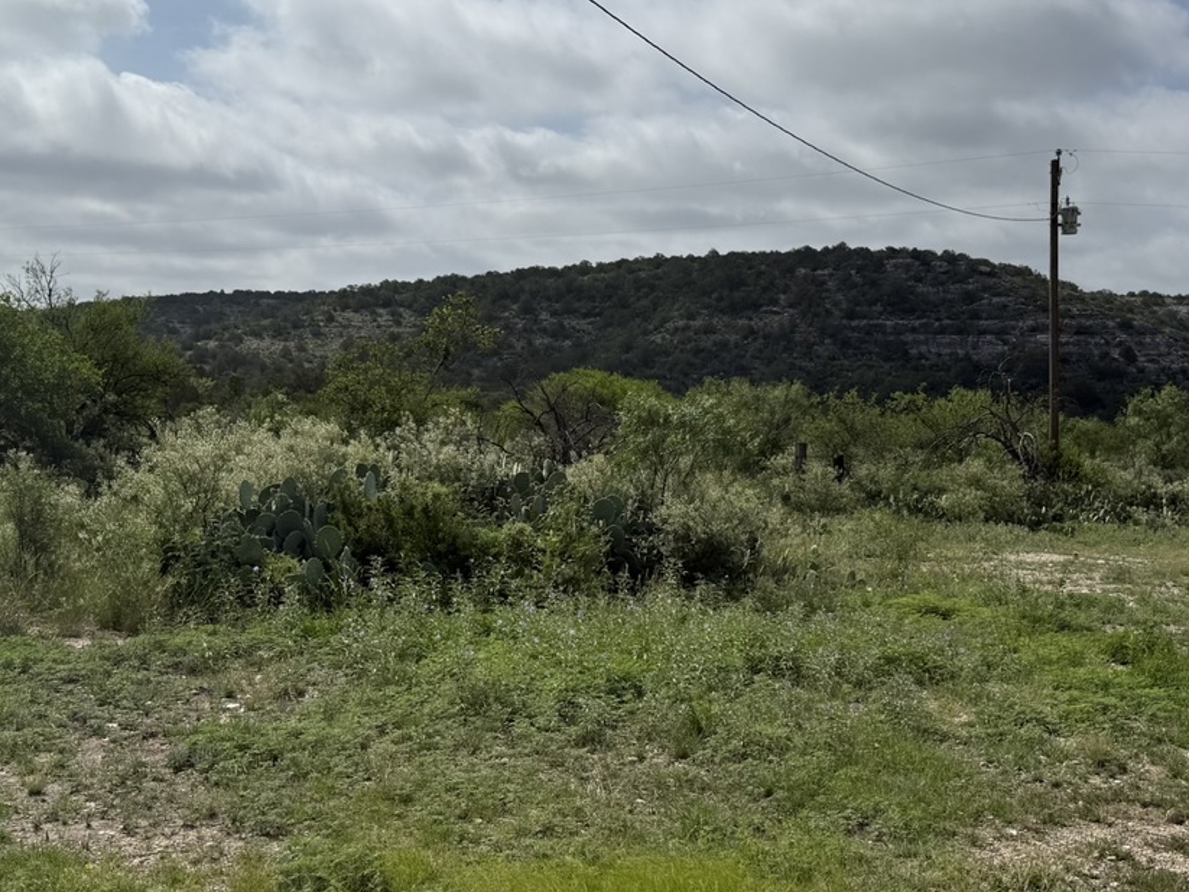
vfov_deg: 34.3
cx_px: 621
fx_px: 1442
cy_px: 399
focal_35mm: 42
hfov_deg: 44.8
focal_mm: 6.76
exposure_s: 1/14286
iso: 80
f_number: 1.78
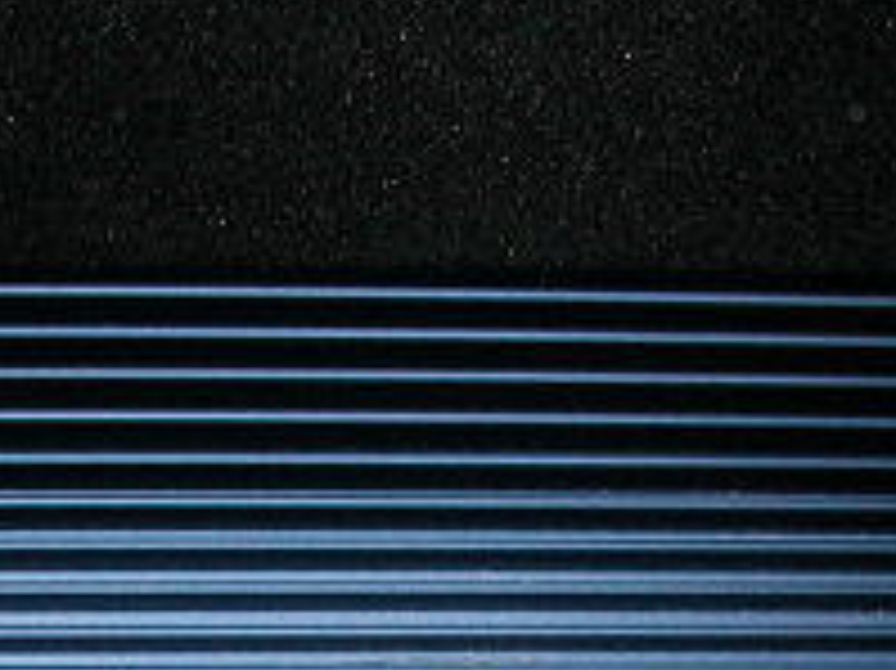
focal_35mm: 119
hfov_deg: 16.0
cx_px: -149
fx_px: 3078
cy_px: 872
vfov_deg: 12.1
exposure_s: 1/59.9
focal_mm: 5.6
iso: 100
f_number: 2.7
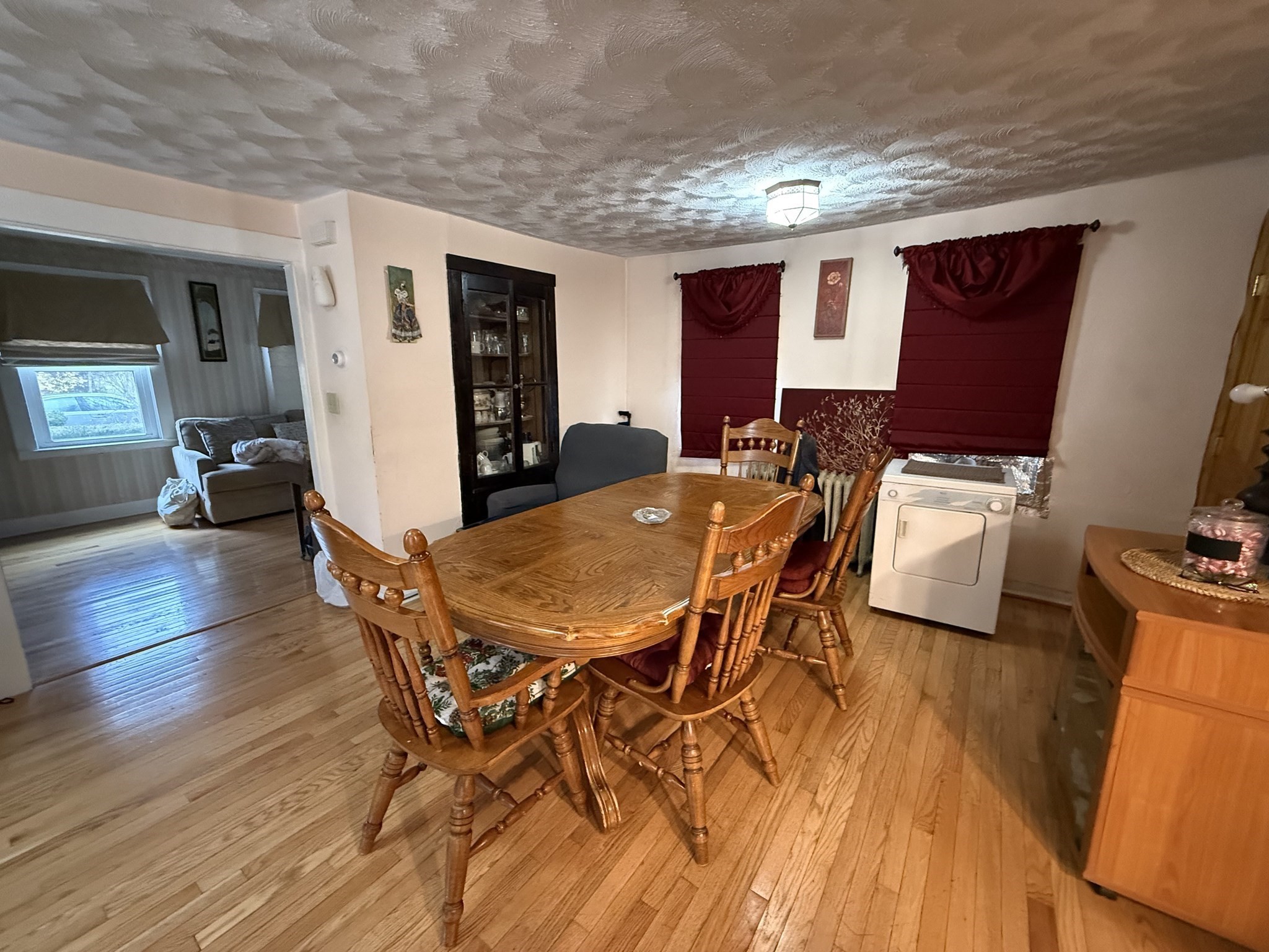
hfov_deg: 102.1
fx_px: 513
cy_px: 476
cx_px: 634
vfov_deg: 85.7
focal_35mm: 14
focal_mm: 2.22
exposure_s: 1/40
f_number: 2.2
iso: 1000
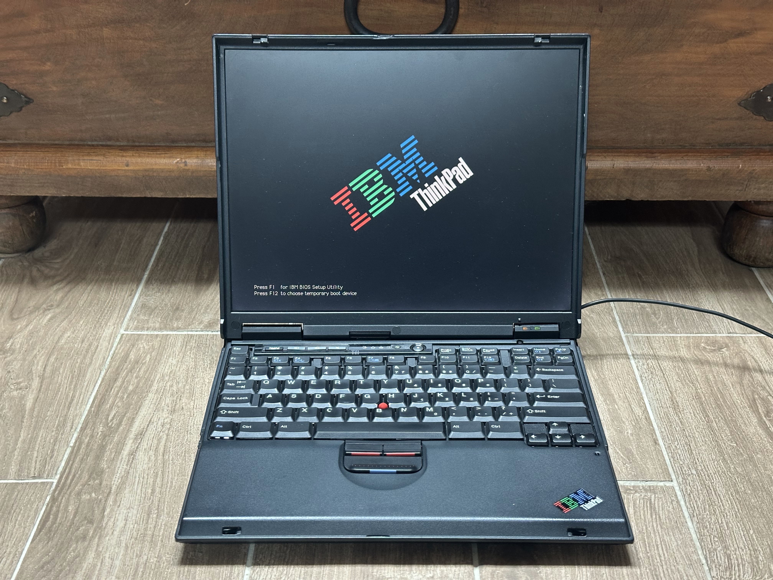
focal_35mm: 48
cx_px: 386
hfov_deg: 39.7
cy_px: 290
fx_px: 1072
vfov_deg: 30.3
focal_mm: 6.86
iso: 200
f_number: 1.78
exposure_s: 1/40
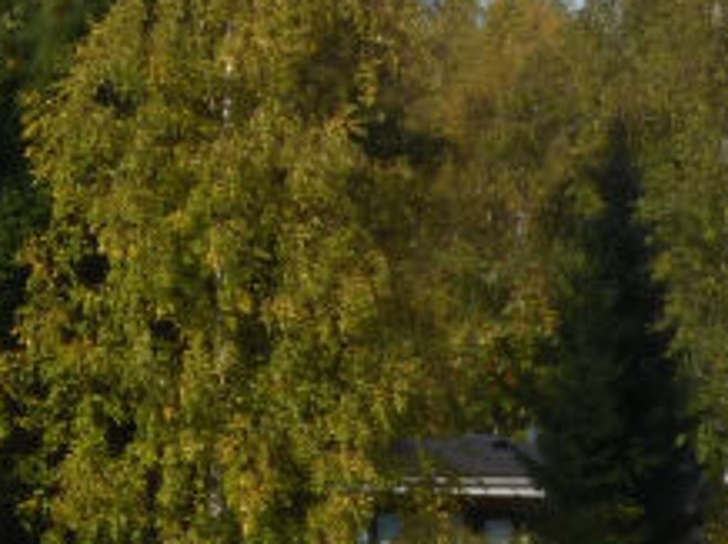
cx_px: -584
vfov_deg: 2.5
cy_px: -47
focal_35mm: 599
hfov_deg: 3.3
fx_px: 12584
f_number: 5.3
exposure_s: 1/500
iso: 100
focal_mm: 18.2
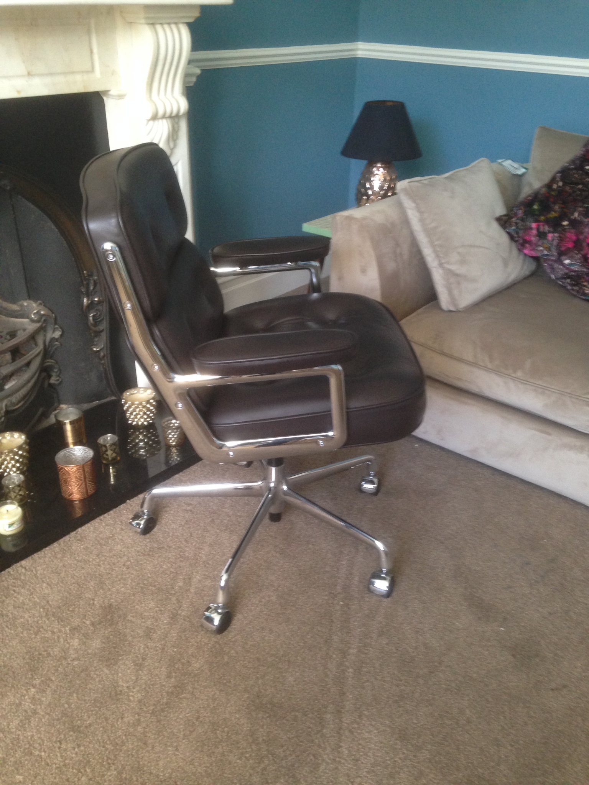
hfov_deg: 42.9
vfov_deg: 55.4
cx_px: 294
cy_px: 392
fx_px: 749
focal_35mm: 33
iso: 160
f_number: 2.4
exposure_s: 1/20
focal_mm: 4.12
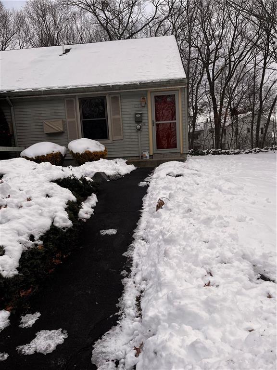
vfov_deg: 67.3
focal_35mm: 26
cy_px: 185
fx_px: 277
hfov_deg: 53.1
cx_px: 138
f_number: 1.6
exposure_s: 1/2632
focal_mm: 5.1
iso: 50
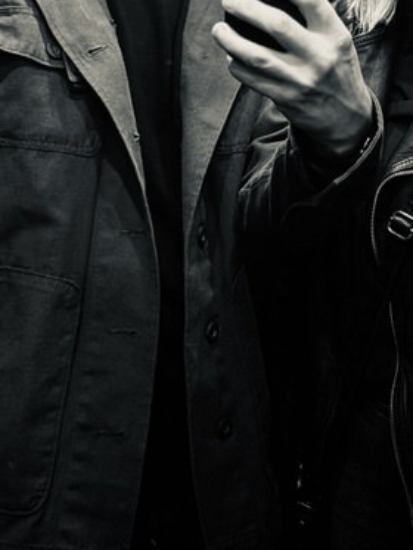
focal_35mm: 103
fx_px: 1638
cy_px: 6
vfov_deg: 18.6
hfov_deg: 14.4
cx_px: 249
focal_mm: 6.76
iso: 200
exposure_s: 1/50
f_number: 1.78
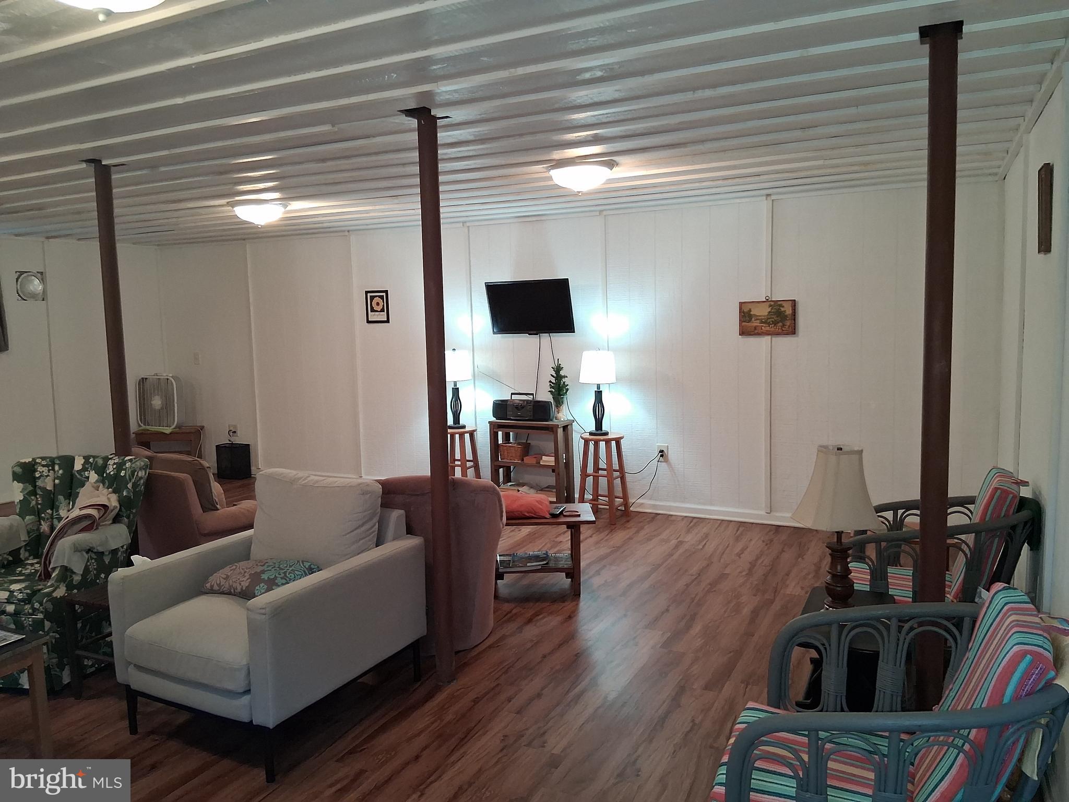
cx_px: 534
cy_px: 401
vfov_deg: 53.1
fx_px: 803
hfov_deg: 67.3
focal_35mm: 26
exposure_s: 1/60
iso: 25
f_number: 1.8
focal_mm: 3.98
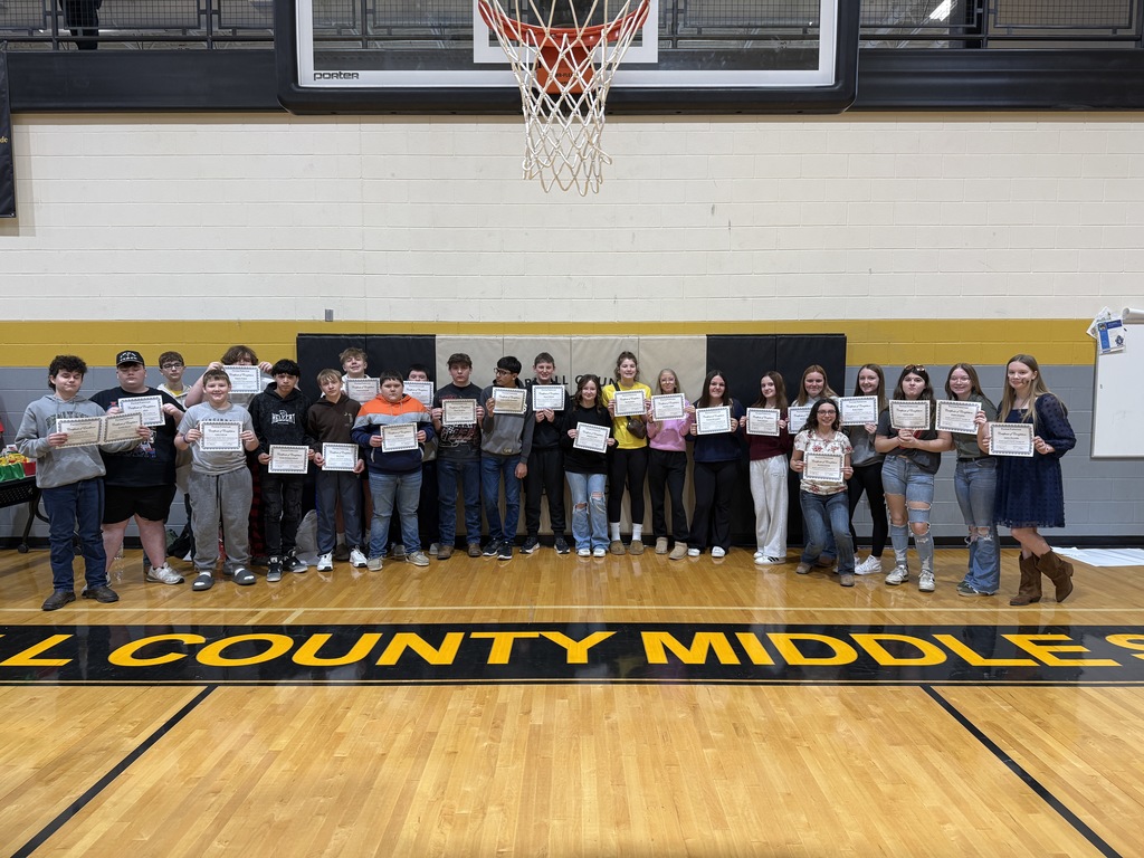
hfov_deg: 71.6
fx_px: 793
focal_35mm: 24
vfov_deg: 56.8
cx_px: 572
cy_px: 429
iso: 125
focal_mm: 6.76
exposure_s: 1/121
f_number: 1.78
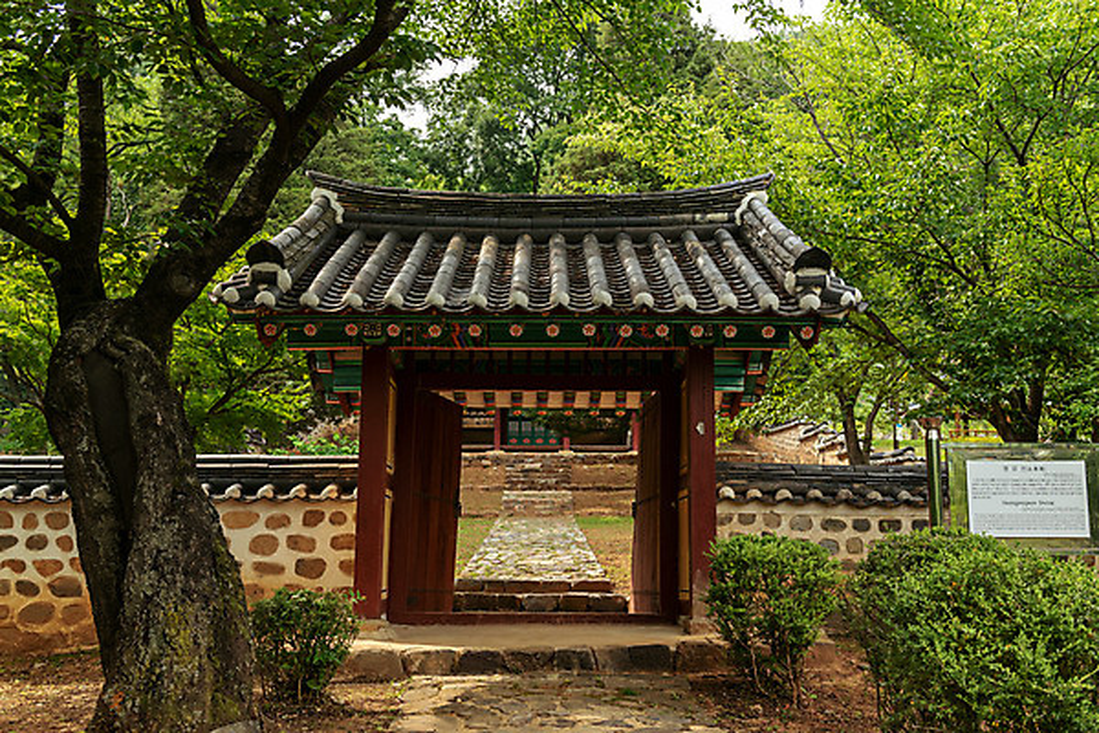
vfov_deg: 37.9
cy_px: 366
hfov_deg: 54.4
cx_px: 550
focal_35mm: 35
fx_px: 1068
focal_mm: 35
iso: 400
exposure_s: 1/250
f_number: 6.3
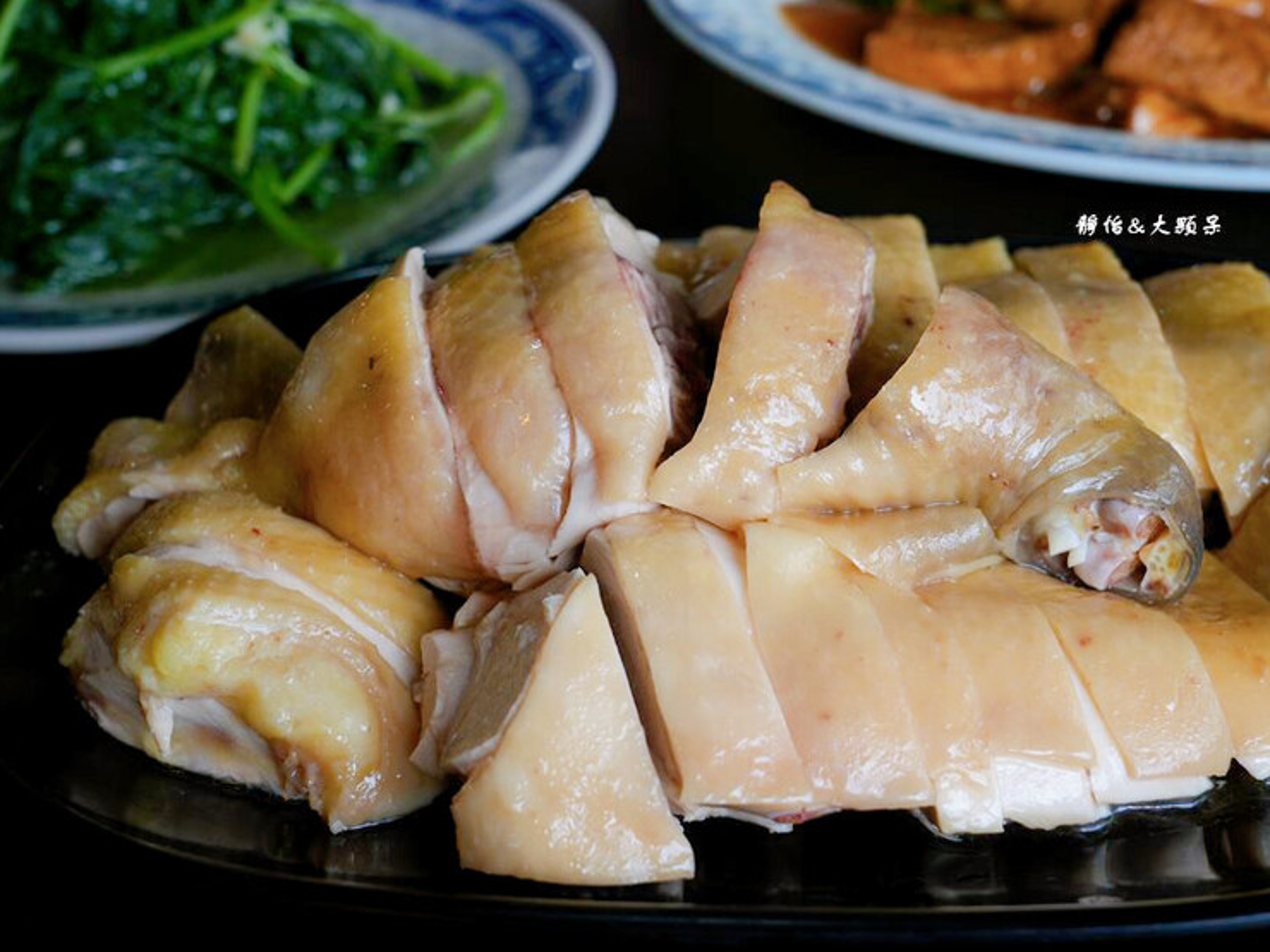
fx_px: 1944
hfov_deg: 36.1
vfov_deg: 27.5
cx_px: 724
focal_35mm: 53
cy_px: 468
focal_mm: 48
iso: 320
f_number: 8
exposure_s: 1/200
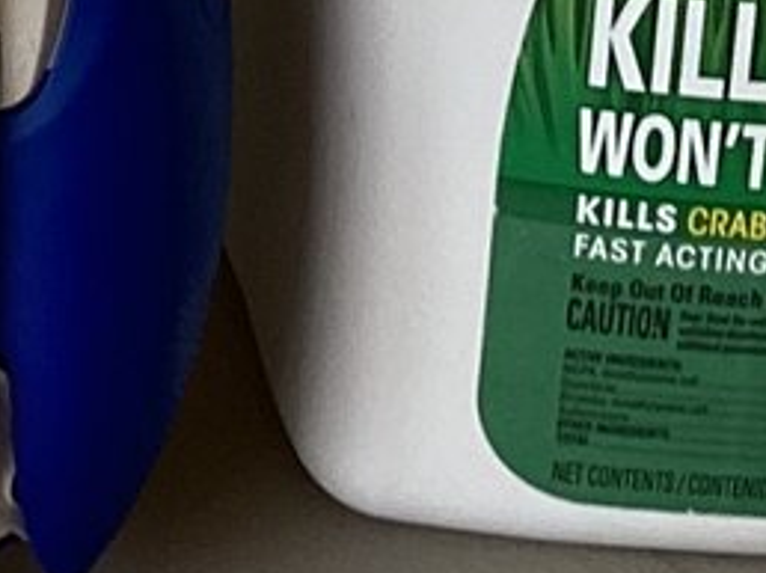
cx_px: -610
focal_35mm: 182
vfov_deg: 7.6
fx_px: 4024
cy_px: -767
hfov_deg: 10.3
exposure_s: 1/248
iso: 25
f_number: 2.4
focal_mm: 3.3
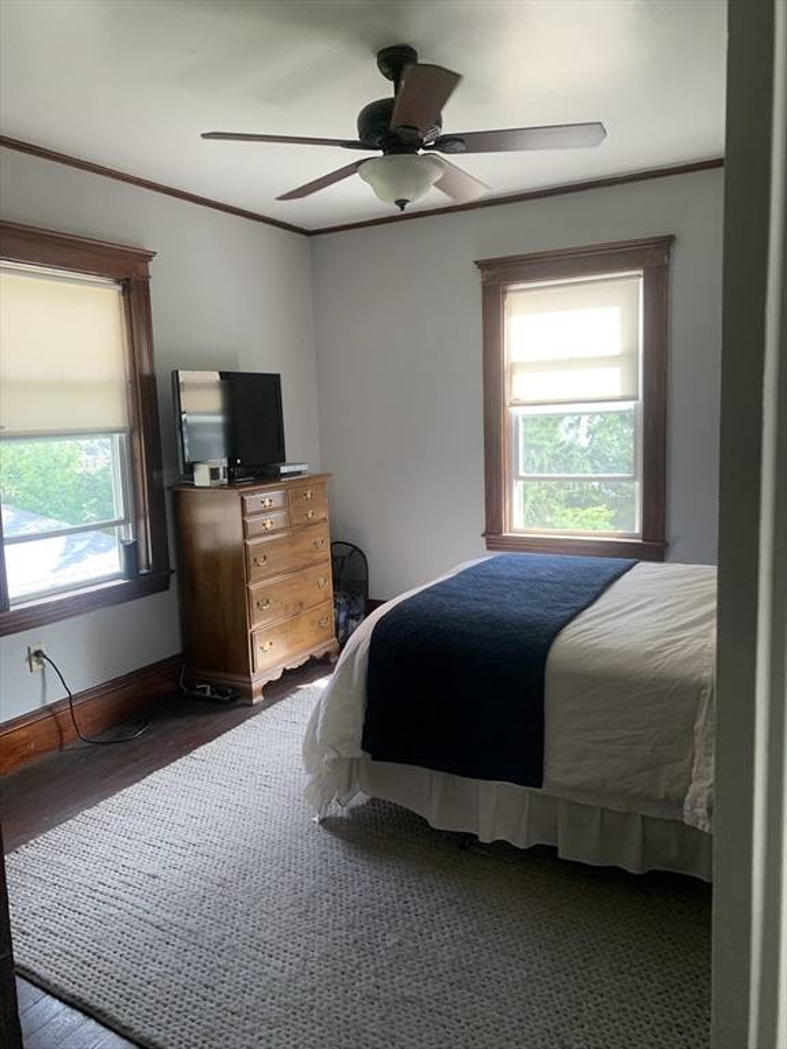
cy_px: 524
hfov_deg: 53.1
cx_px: 394
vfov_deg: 67.3
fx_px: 788
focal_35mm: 26
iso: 80
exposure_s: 1/121
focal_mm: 4.25
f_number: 1.8
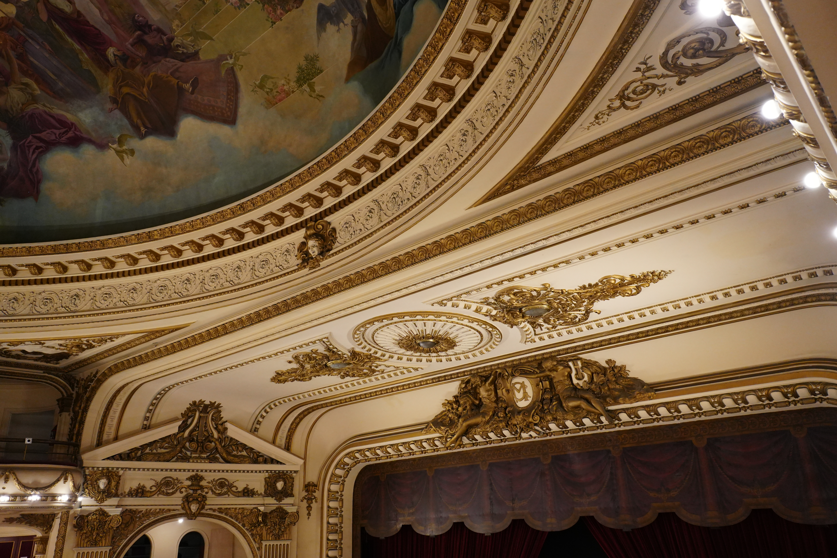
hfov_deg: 61.9
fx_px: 697
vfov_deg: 43.6
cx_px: 418
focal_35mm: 30
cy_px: 279
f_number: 4
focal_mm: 20
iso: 2000
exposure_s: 1/60
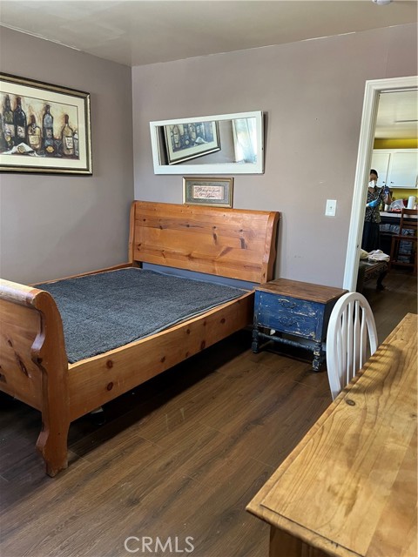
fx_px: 419
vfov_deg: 67.3
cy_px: 278
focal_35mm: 26
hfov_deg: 53.1
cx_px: 209
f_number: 1.5
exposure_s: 1/60
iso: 250
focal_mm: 5.7
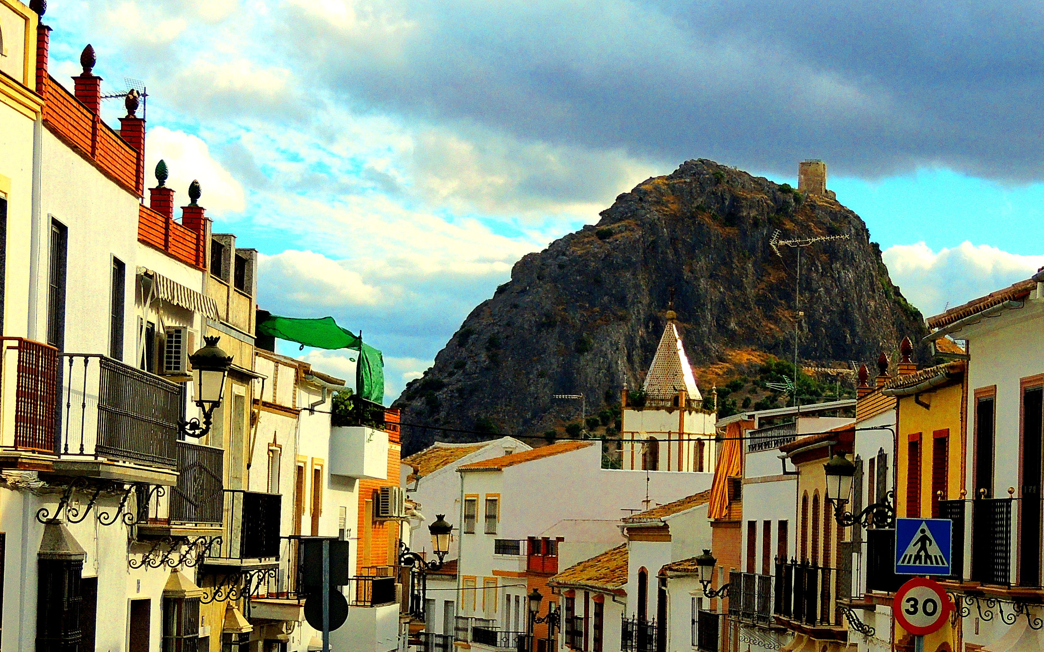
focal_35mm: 127
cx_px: 519
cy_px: 376
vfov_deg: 10.3
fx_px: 3613
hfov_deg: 16.4
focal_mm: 15.1
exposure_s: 1/1250
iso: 100
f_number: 4
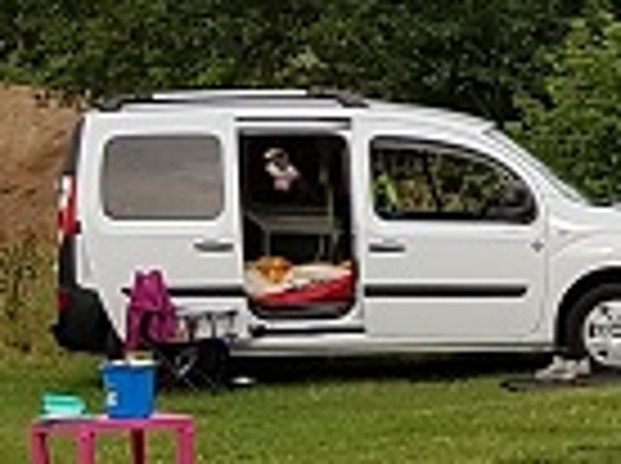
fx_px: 3456
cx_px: 1652
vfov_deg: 7.6
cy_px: 32
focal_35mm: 193
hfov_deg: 8.9
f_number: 1.7
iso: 50
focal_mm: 4.2
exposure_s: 1/1488
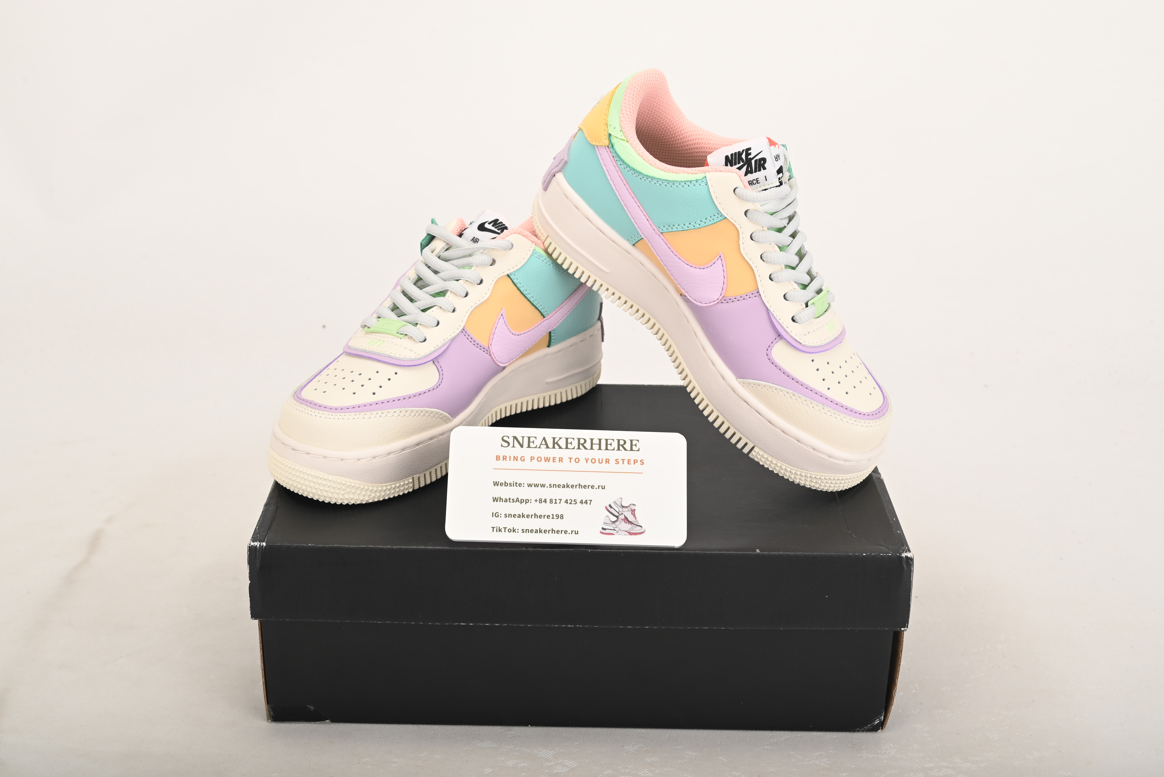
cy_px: 388
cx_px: 582
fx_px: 1553
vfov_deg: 28.1
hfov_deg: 41.1
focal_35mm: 48
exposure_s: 1/200
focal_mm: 48
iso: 100
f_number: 11
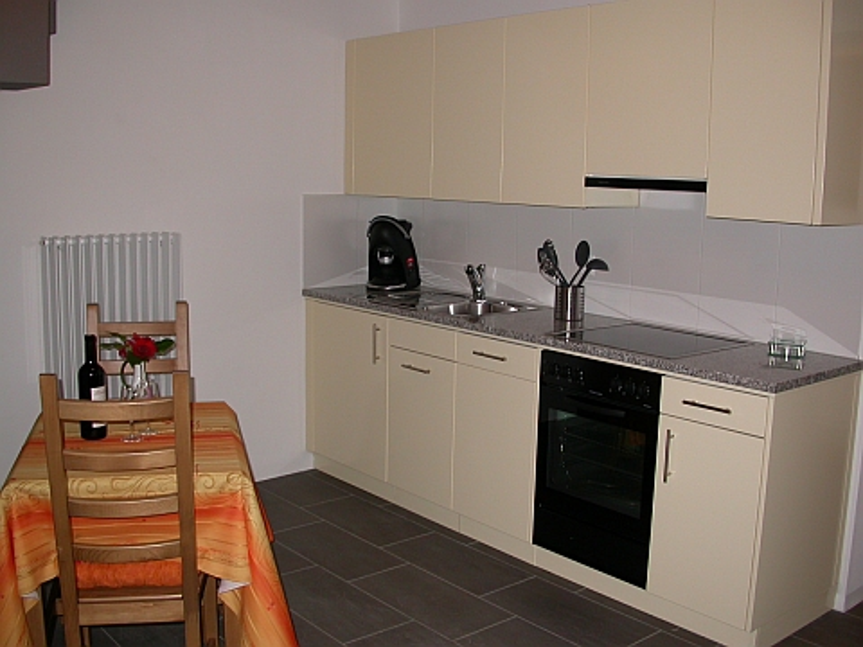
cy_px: 324
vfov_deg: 37.7
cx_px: 432
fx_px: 947
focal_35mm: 38
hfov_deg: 49.0
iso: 100
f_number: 2.6
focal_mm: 7.85
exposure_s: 1/60
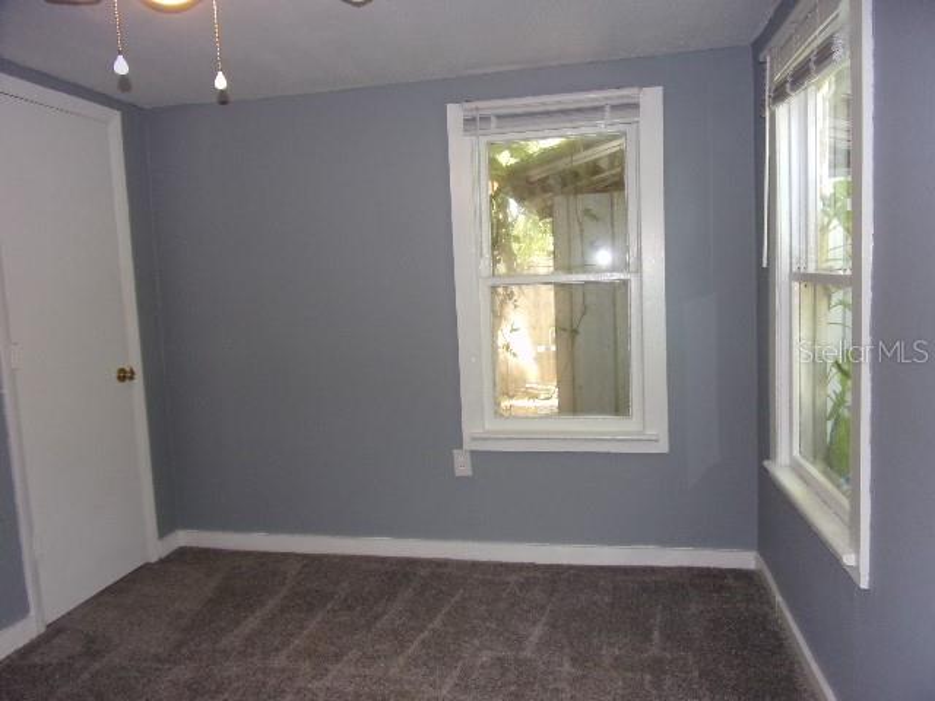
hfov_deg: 71.6
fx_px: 648
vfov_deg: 56.8
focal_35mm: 24
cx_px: 468
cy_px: 350
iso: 200
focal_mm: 4.3
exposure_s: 1/34
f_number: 3.3
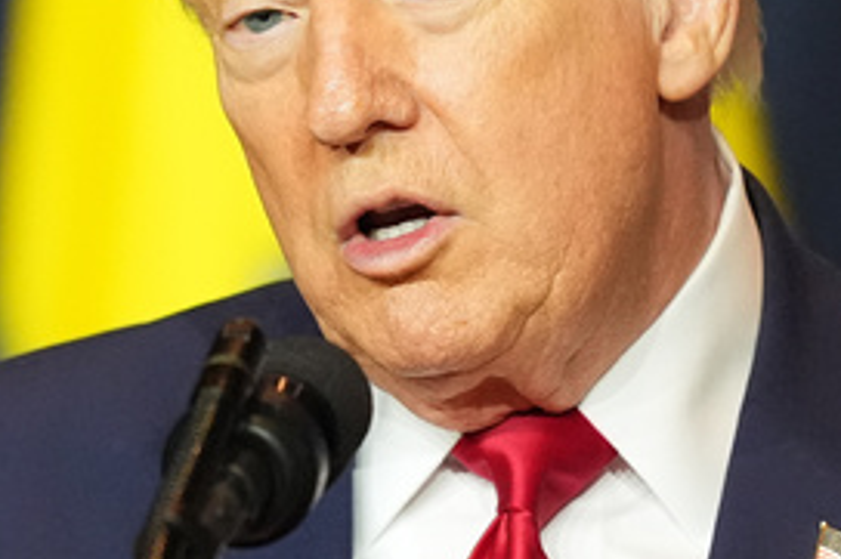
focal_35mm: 1506
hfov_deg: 1.4
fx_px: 35159
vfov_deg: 0.9
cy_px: 465
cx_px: 393
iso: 6400
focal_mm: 400
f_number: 3.2
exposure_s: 1/940
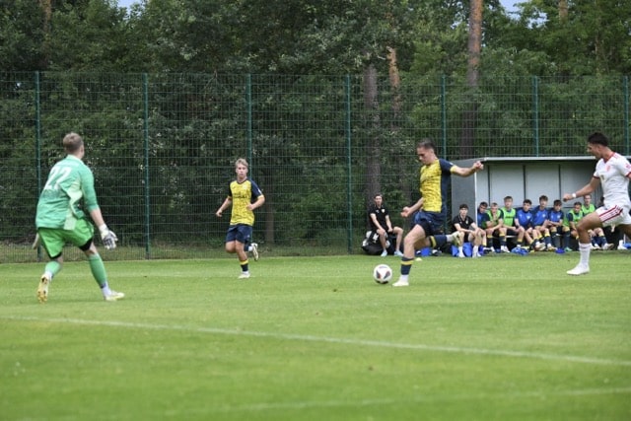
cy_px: 210
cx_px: 316
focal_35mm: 150
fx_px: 2630
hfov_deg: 13.7
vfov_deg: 9.2
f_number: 5
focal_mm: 150
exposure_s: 1/1600
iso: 8000
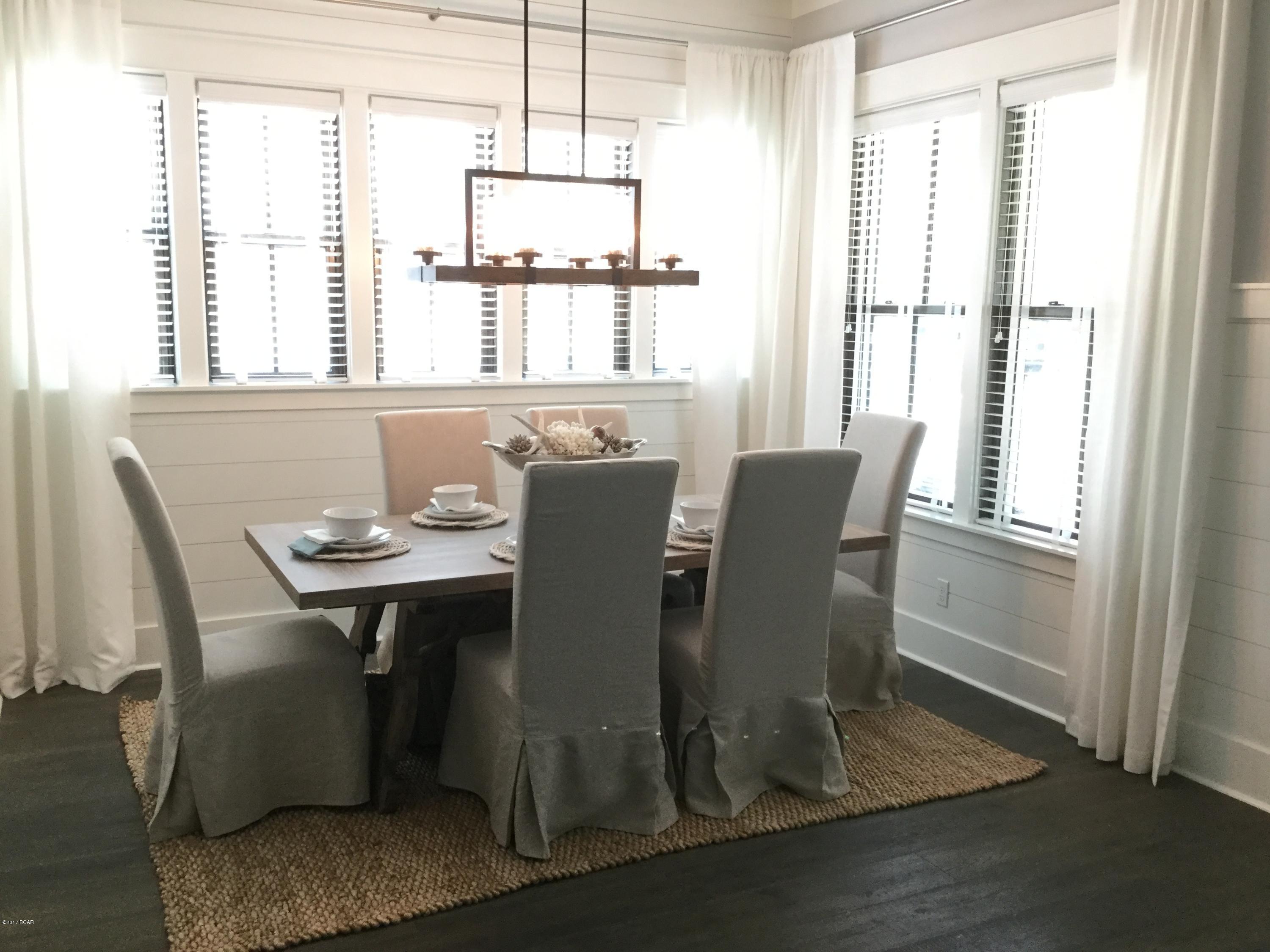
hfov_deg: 58.4
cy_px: 476
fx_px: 1137
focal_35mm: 31
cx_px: 635
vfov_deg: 45.4
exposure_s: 1/30
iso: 100
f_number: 2.4
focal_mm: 3.3
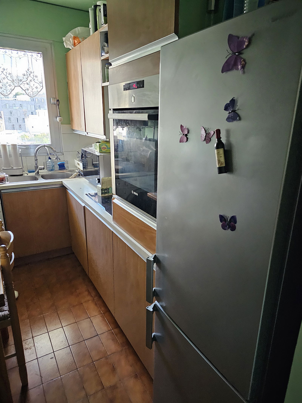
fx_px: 268
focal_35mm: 23
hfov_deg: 58.9
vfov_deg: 73.9
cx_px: 151
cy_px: 202
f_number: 1.7
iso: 1250
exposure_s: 1/240
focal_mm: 6.3
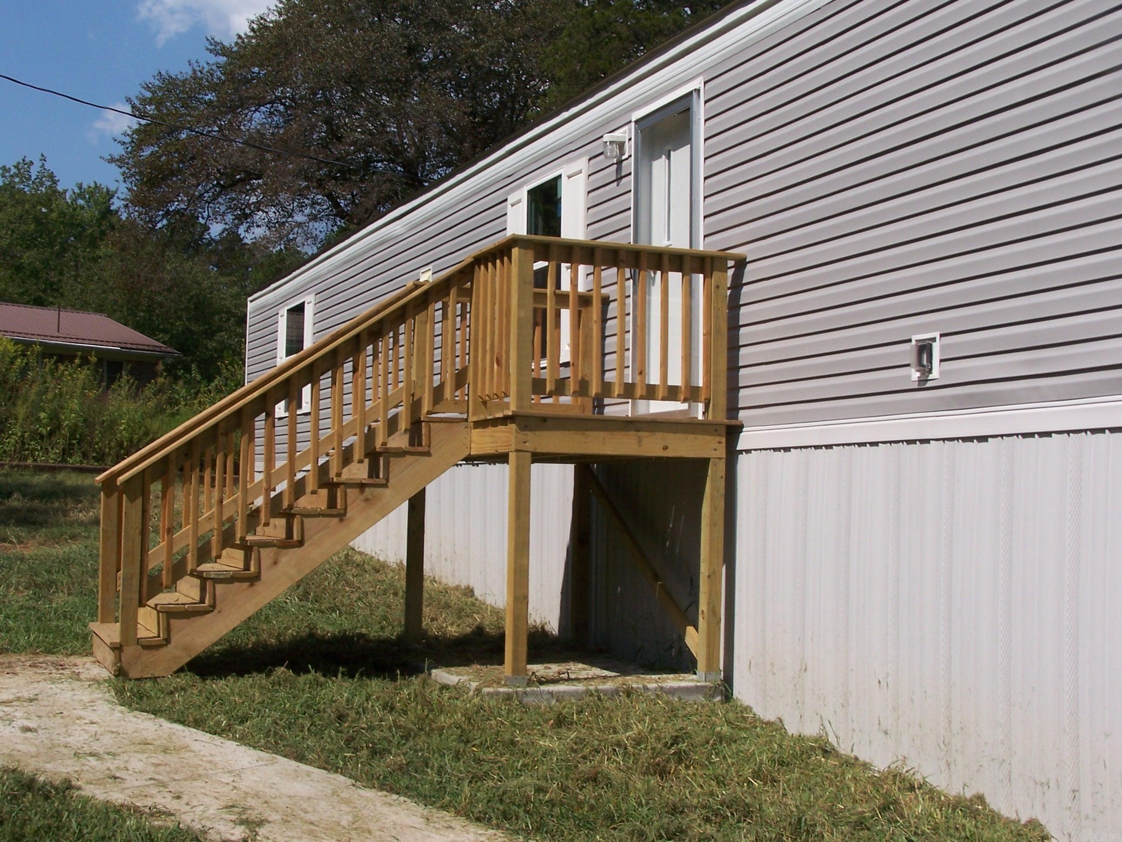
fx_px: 1653
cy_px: 421
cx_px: 561
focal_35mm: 51
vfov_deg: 28.6
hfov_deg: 37.5
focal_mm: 8.5
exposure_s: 1/640
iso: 80
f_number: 5.6
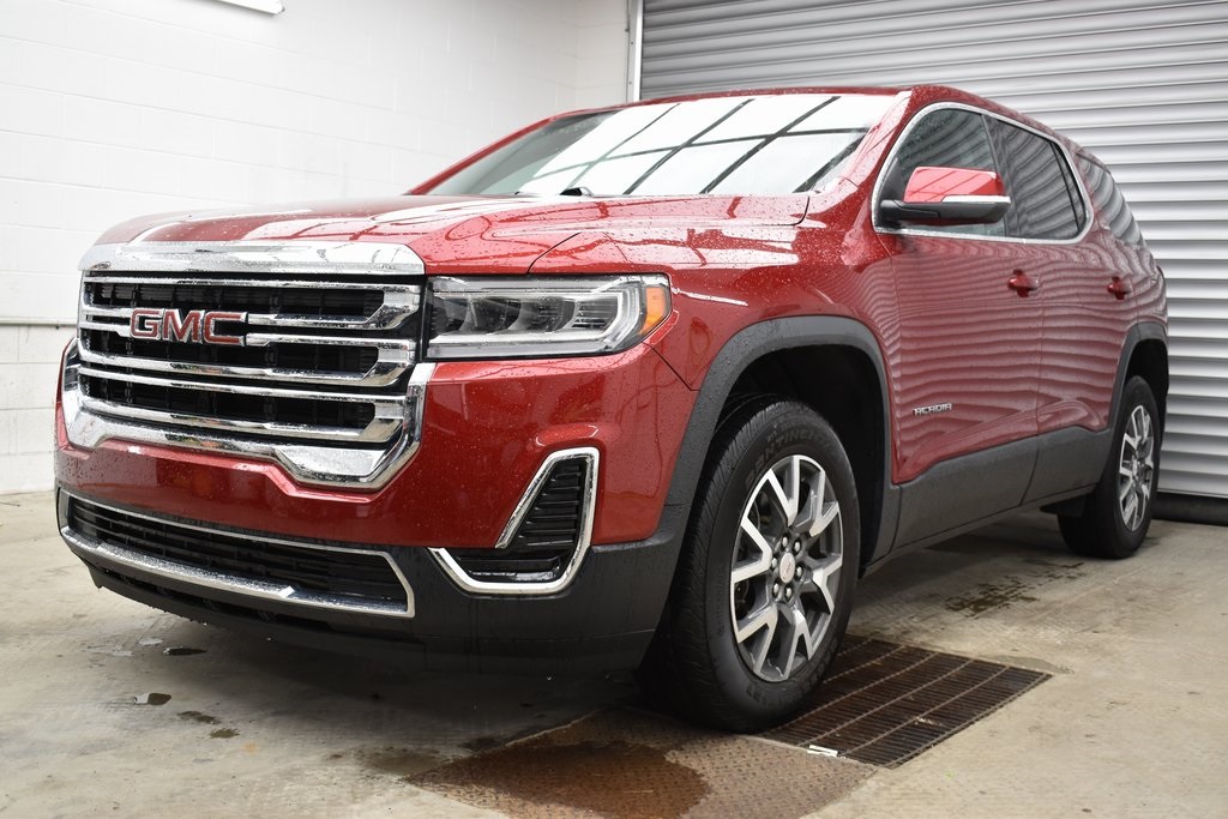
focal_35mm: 38
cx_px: 614
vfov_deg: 35.5
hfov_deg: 51.3
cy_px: 410
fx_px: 1279
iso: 400
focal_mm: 25
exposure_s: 1/100
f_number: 5
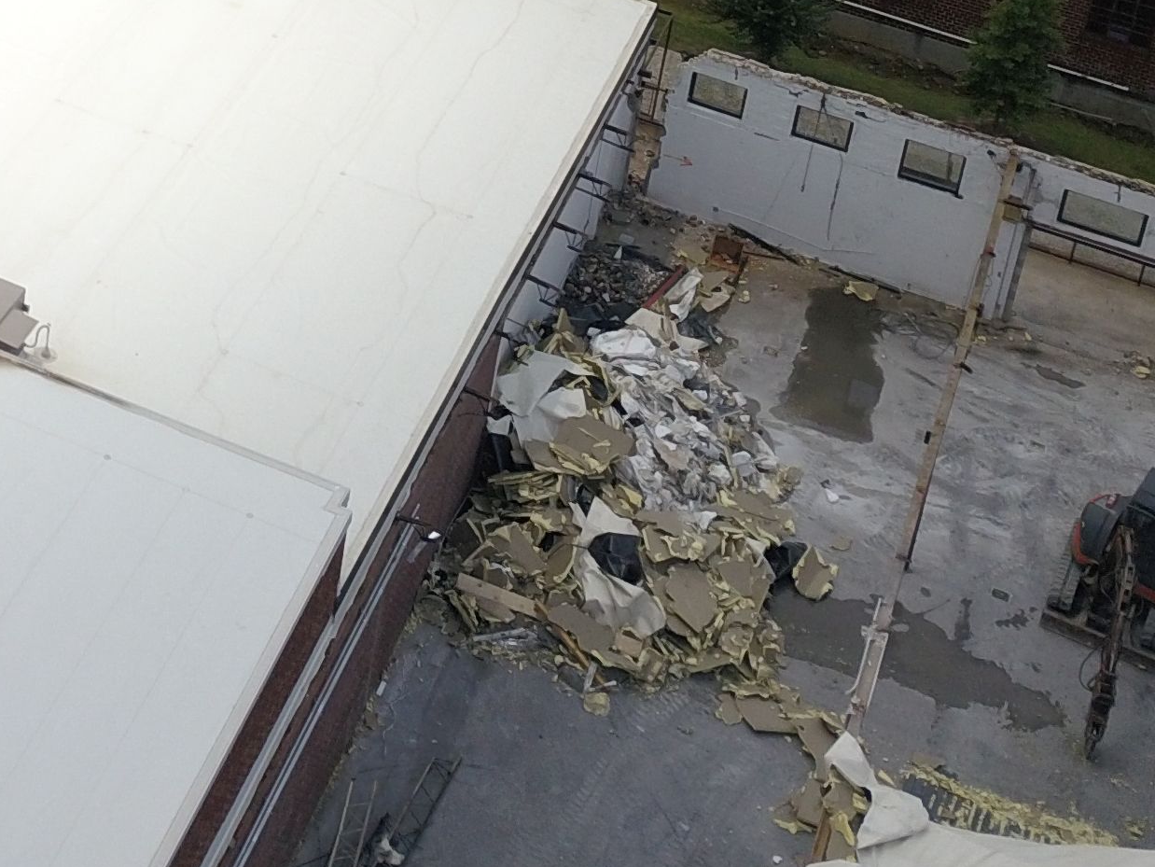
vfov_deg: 15.9
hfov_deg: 21.0
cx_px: -368
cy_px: -506
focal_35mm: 84
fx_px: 2803
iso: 100
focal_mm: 4.73
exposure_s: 1/2252
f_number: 2.2
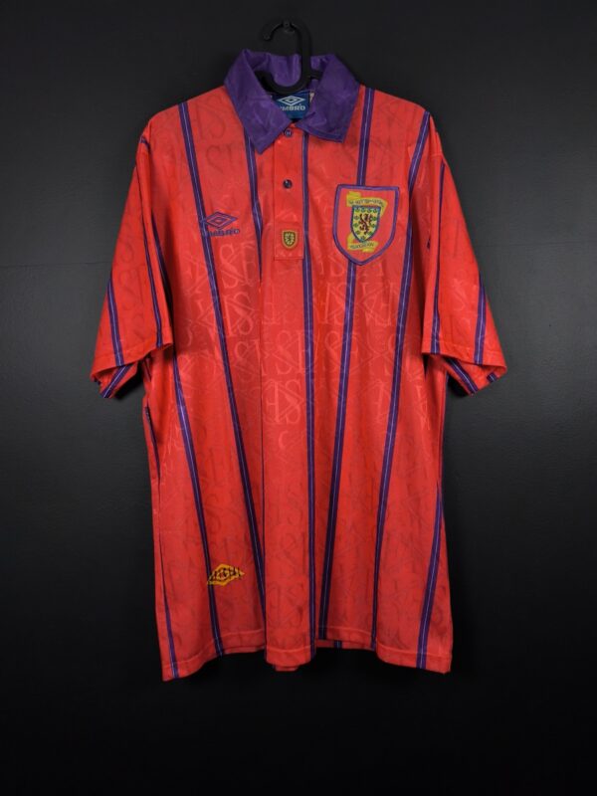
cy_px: 398
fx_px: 529
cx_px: 298
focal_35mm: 23
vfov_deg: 73.9
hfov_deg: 58.9
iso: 400
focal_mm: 6.57
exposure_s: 1/160
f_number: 1.6
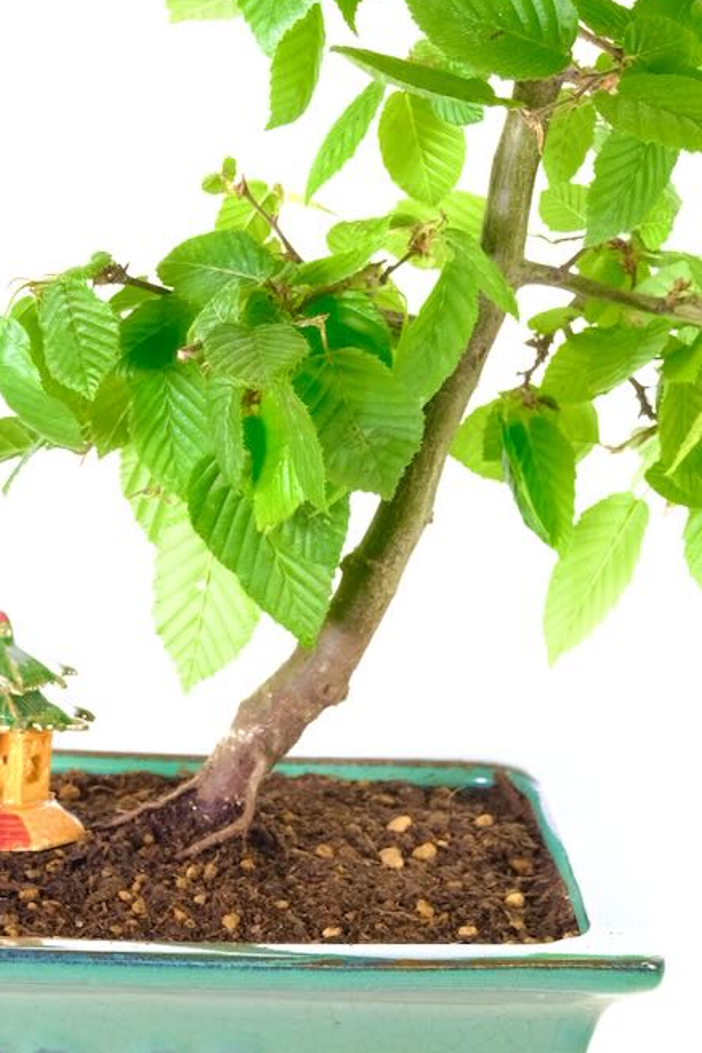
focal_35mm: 228
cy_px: 313
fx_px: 6668
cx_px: 207
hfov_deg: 6.0
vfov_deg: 9.0
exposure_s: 1/13
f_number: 11
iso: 1600
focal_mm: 77.9
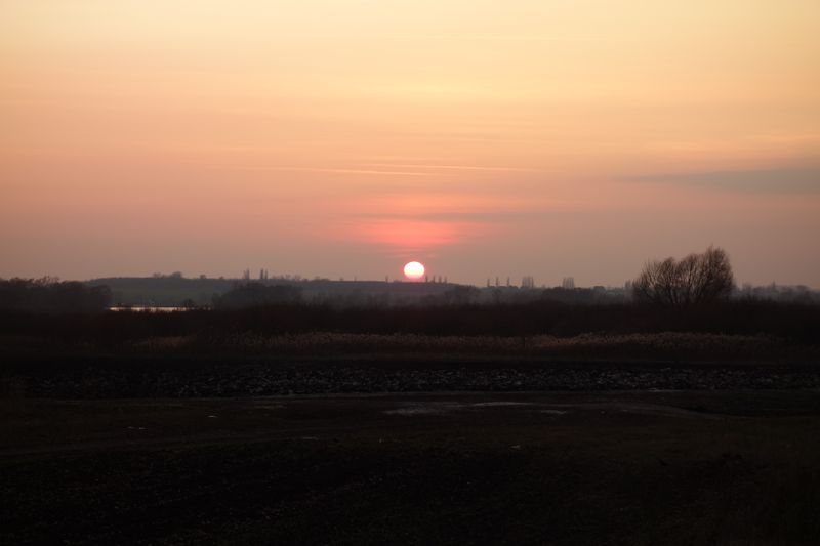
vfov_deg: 13.7
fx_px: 2277
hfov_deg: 20.4
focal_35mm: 100
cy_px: 273
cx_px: 410
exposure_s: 1/100
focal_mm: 37.1
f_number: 5
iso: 125
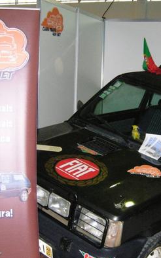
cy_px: 146
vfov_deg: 32.9
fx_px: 436
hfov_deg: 20.8
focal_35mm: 62
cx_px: 115
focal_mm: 7.5
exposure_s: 1/181
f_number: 2.7
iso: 200
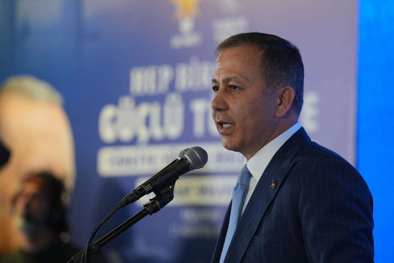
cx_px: 197
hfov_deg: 10.4
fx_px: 2167
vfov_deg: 6.9
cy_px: 132
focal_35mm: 198
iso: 2500
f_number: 4
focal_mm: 198
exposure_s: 1/200
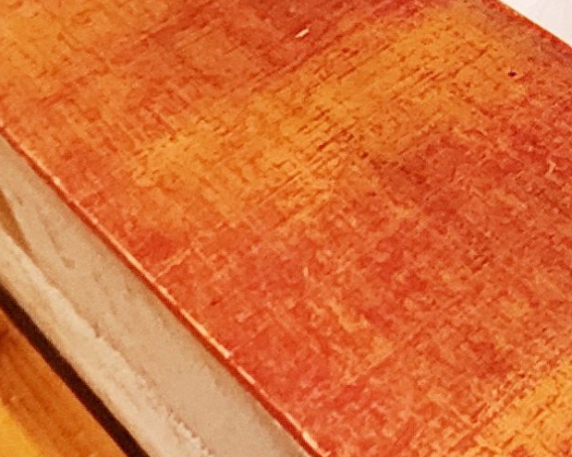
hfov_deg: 12.8
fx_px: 1388
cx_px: 1571
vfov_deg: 12.4
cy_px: -781
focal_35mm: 82
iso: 320
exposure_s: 1/40
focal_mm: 2.2
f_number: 2.2
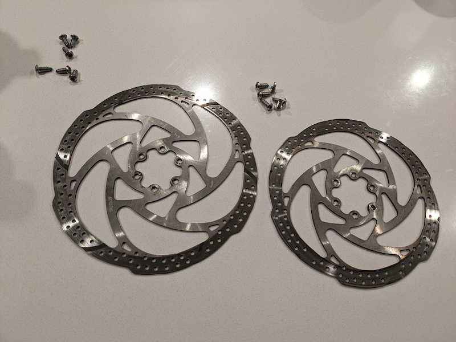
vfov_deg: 51.4
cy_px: 171
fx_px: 356
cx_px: 228
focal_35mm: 27
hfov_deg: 65.3
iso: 63
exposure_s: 1/24
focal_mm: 4.38
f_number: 1.73
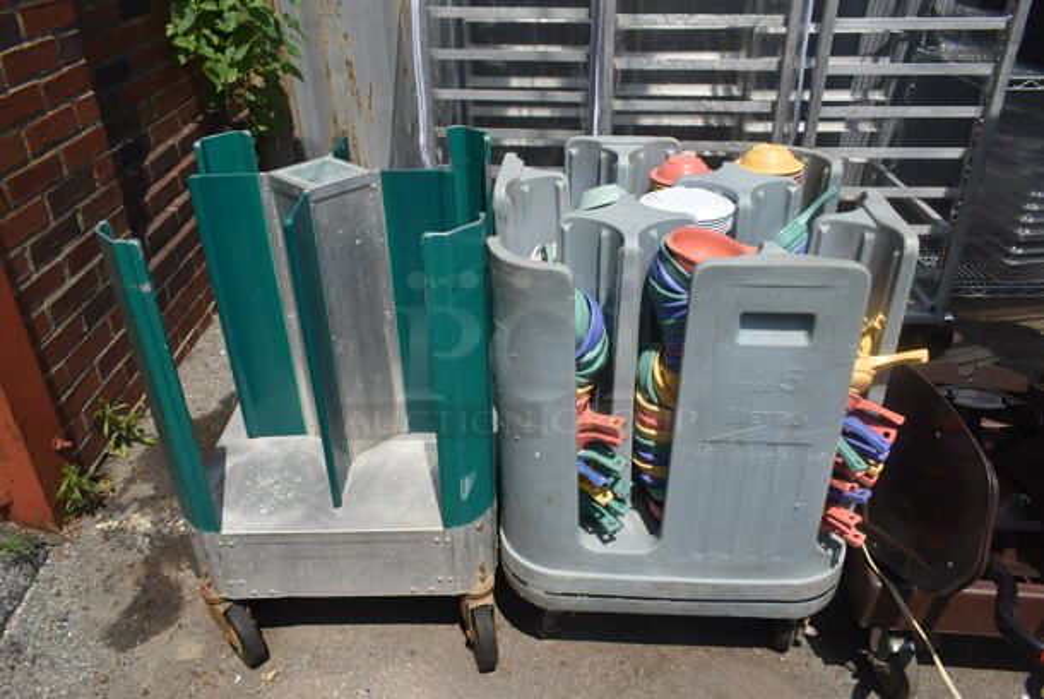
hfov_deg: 67.3
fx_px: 784
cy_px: 350
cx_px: 522
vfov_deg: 48.0
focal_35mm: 27
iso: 200
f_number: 9
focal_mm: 18
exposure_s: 1/640
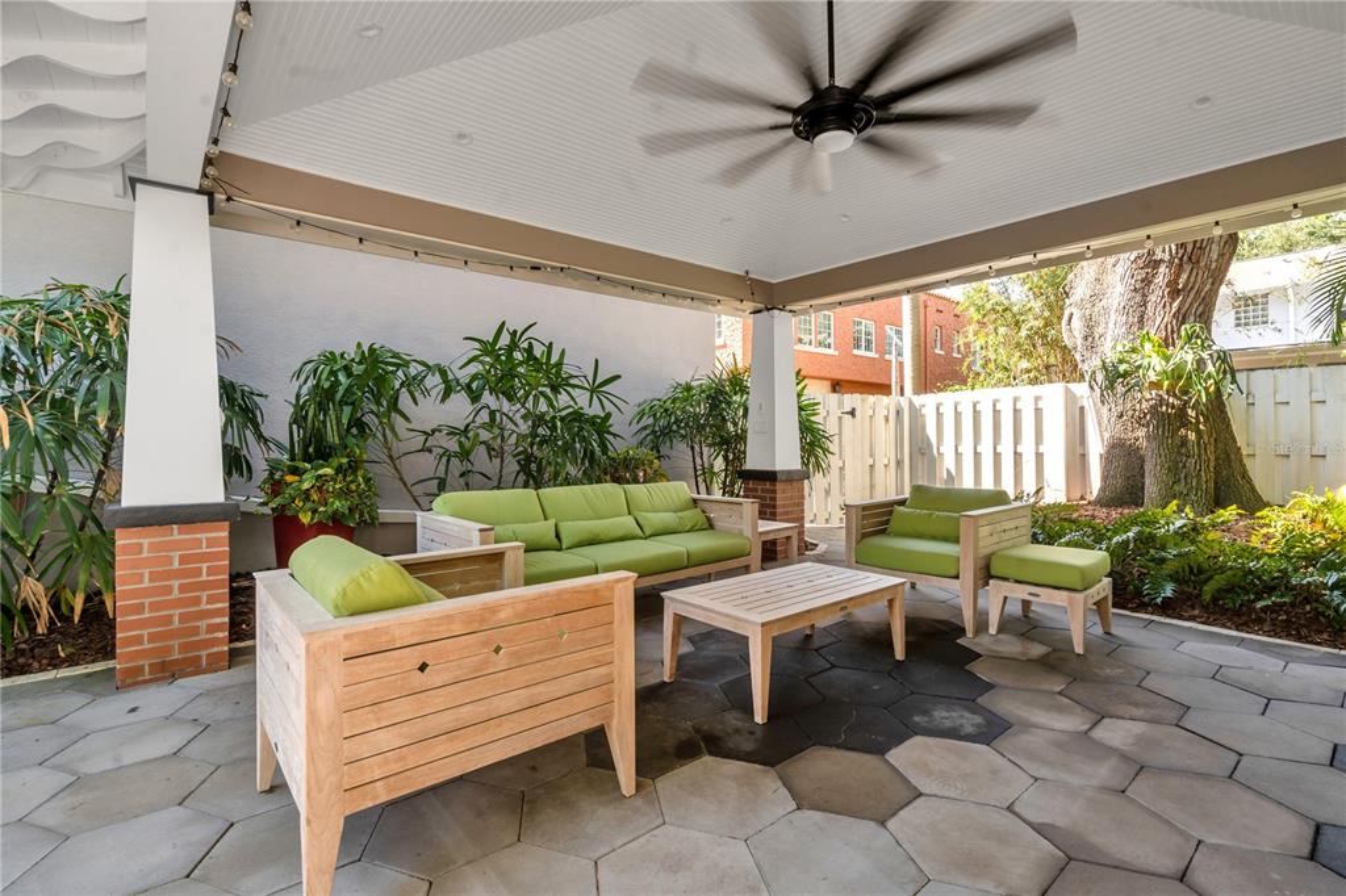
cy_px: 448
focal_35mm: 16
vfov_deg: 73.7
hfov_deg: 96.8
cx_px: 673
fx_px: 598
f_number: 9
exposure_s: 1/30
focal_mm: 16
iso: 100
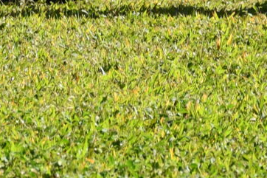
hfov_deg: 2.2
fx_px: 6850
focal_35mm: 924
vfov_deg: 1.5
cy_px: -255
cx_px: 97
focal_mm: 116
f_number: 7.1
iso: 200
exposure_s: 1/500
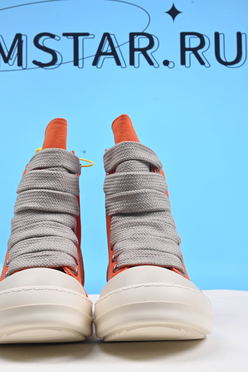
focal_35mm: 60
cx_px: 117
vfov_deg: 33.4
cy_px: 186
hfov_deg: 22.6
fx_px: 620
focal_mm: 40
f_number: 16
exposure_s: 1/2.5
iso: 100
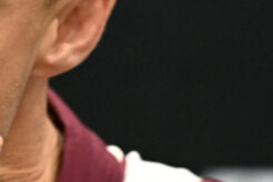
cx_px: -97
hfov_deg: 1.1
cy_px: 71
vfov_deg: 0.7
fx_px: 14407
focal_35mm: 1900
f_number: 4
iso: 4000
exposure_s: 1/250
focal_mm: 400
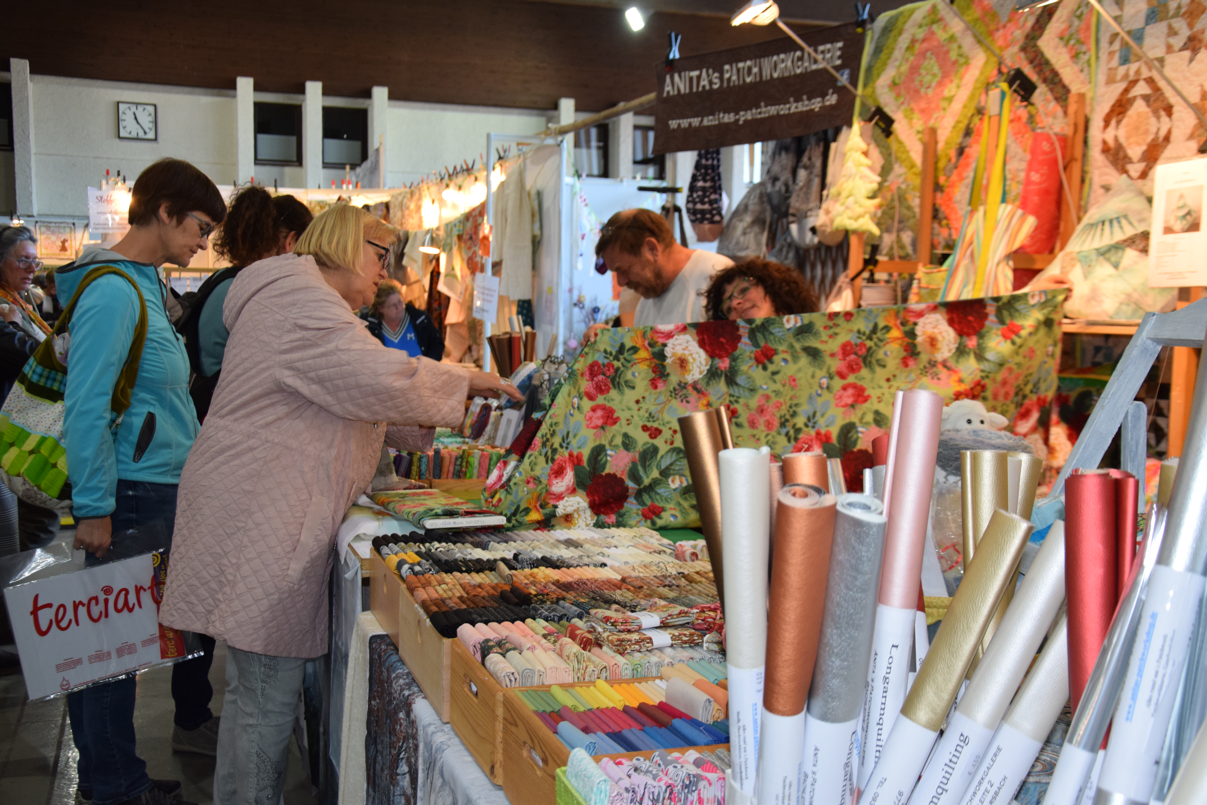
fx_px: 1408
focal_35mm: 42
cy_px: 402
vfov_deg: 31.9
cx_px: 604
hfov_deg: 46.4
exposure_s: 1/100
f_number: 5
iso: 800
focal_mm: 28
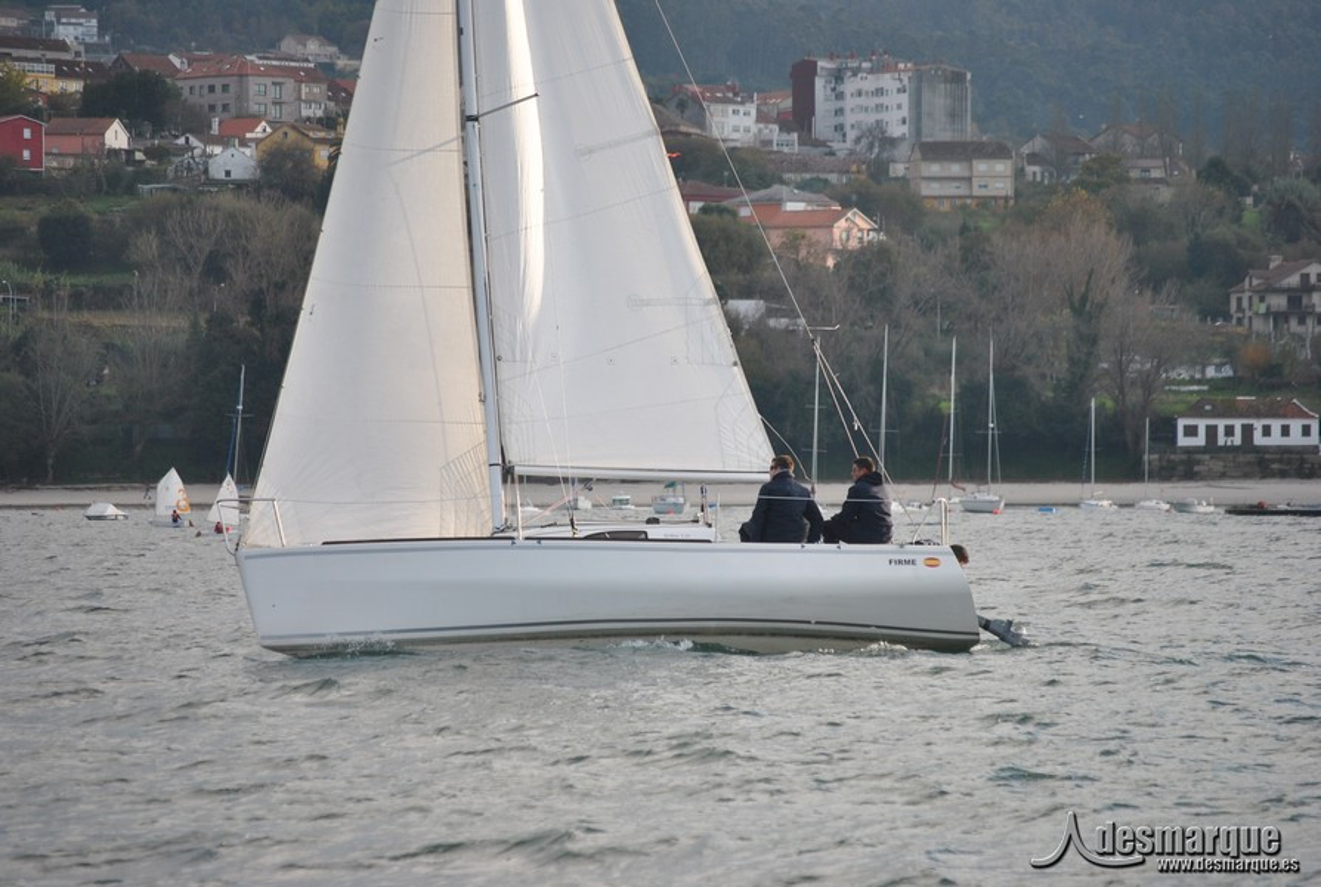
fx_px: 7445
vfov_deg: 6.8
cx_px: 660
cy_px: 444
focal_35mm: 202
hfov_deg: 10.1
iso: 200
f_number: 5
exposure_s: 1/500
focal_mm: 135
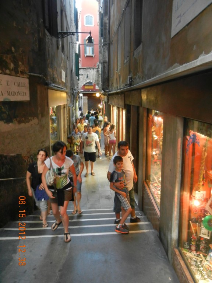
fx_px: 245
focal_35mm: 30
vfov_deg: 60.0
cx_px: 106
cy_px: 142
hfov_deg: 46.8
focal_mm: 5.4
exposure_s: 1/6
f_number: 3.5
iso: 200
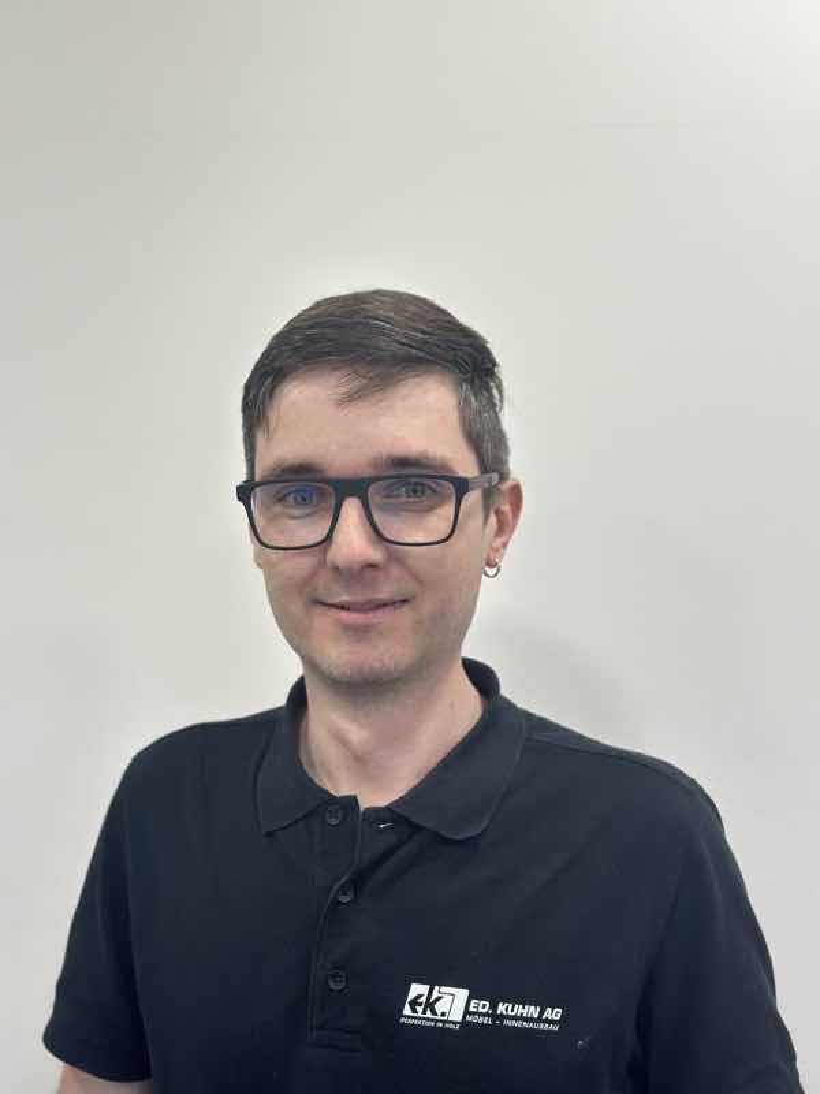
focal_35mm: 48
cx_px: 410
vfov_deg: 39.7
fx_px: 1516
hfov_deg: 30.3
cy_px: 547
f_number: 1.78
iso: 125
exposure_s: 1/100
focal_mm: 6.86
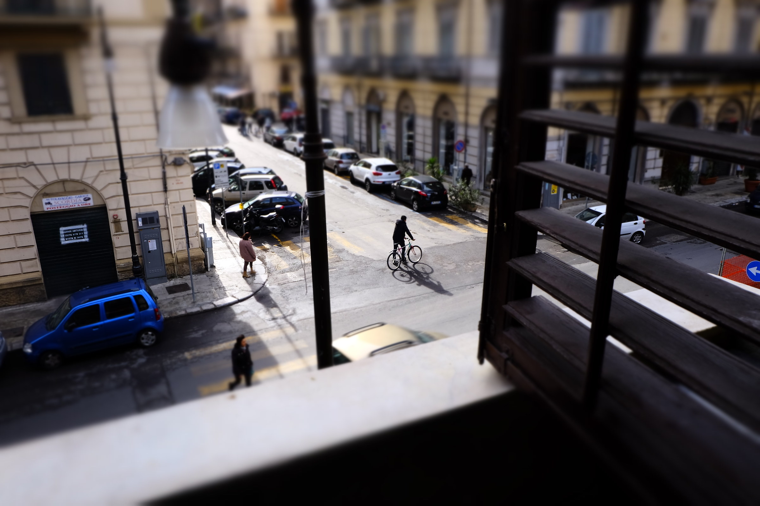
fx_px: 570
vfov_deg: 47.9
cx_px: 380
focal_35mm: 27
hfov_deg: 67.4
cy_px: 253
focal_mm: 18
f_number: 13
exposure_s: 1/40
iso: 200
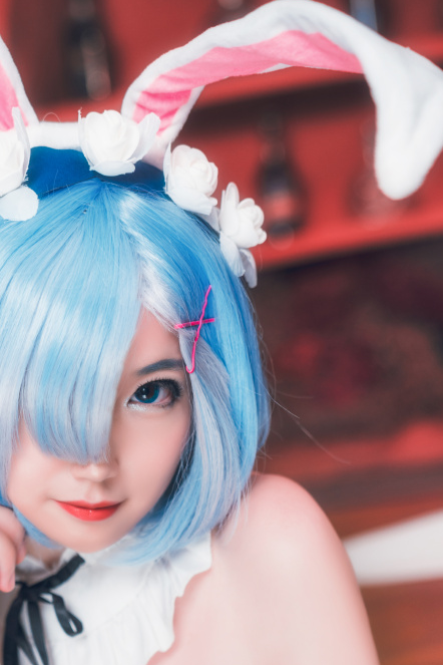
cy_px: 550
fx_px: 1772
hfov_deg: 14.2
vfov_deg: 20.9
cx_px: 136
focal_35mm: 96
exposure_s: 1/60
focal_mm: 53
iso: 100
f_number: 2.8
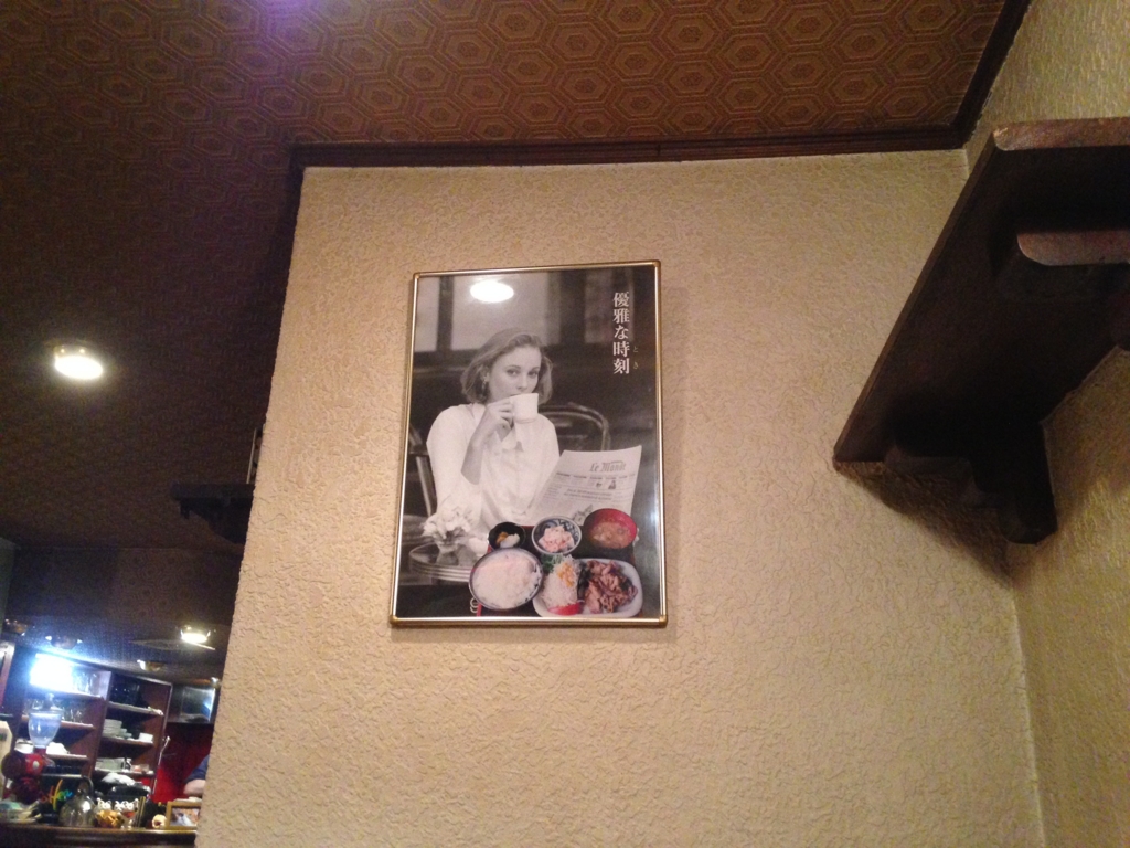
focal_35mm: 33
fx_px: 1077
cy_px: 424
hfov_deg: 55.4
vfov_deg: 42.9
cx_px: 565
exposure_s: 1/15
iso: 400
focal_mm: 4.12
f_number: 2.4
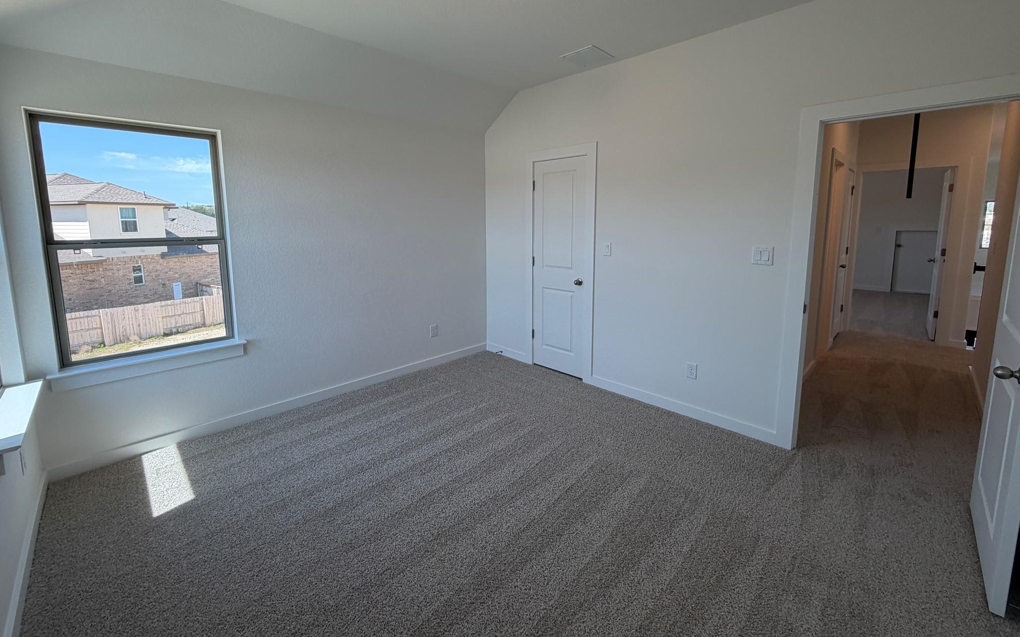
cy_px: 269
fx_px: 417
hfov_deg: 101.5
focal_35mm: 15
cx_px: 512
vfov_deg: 74.3
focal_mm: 2.22
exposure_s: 1/120
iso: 50
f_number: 2.2
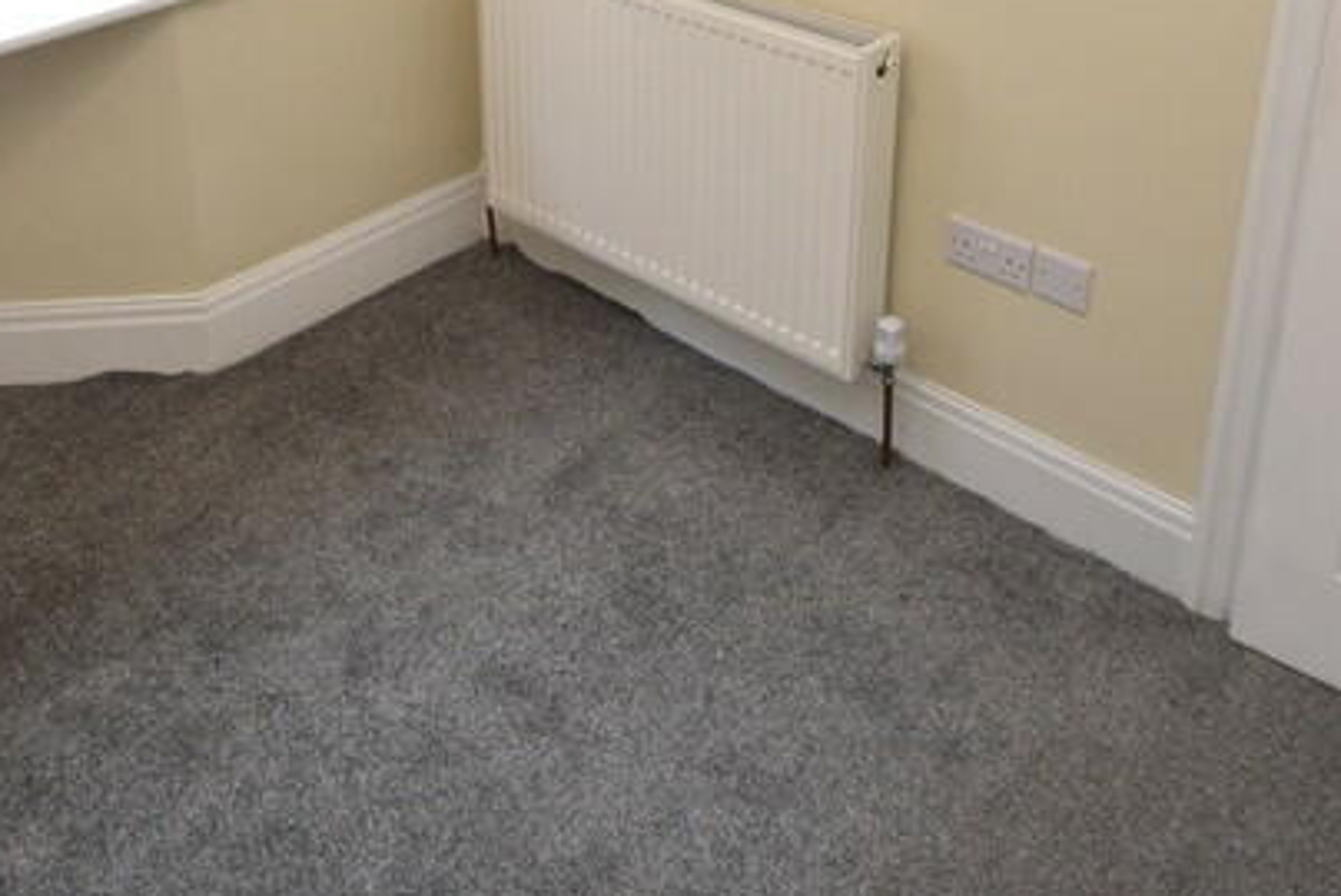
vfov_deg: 32.1
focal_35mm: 38
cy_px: -22
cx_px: 554
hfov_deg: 50.4
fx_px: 1416
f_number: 5
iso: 800
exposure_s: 1/100
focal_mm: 10
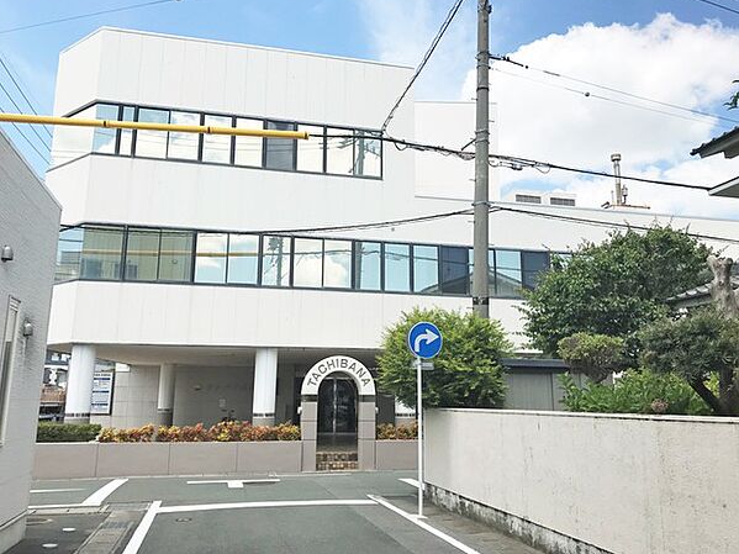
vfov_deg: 48.2
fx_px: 619
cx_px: 363
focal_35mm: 29
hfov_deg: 61.7
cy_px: 270
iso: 20
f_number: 1.8
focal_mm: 3.99
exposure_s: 1/2740
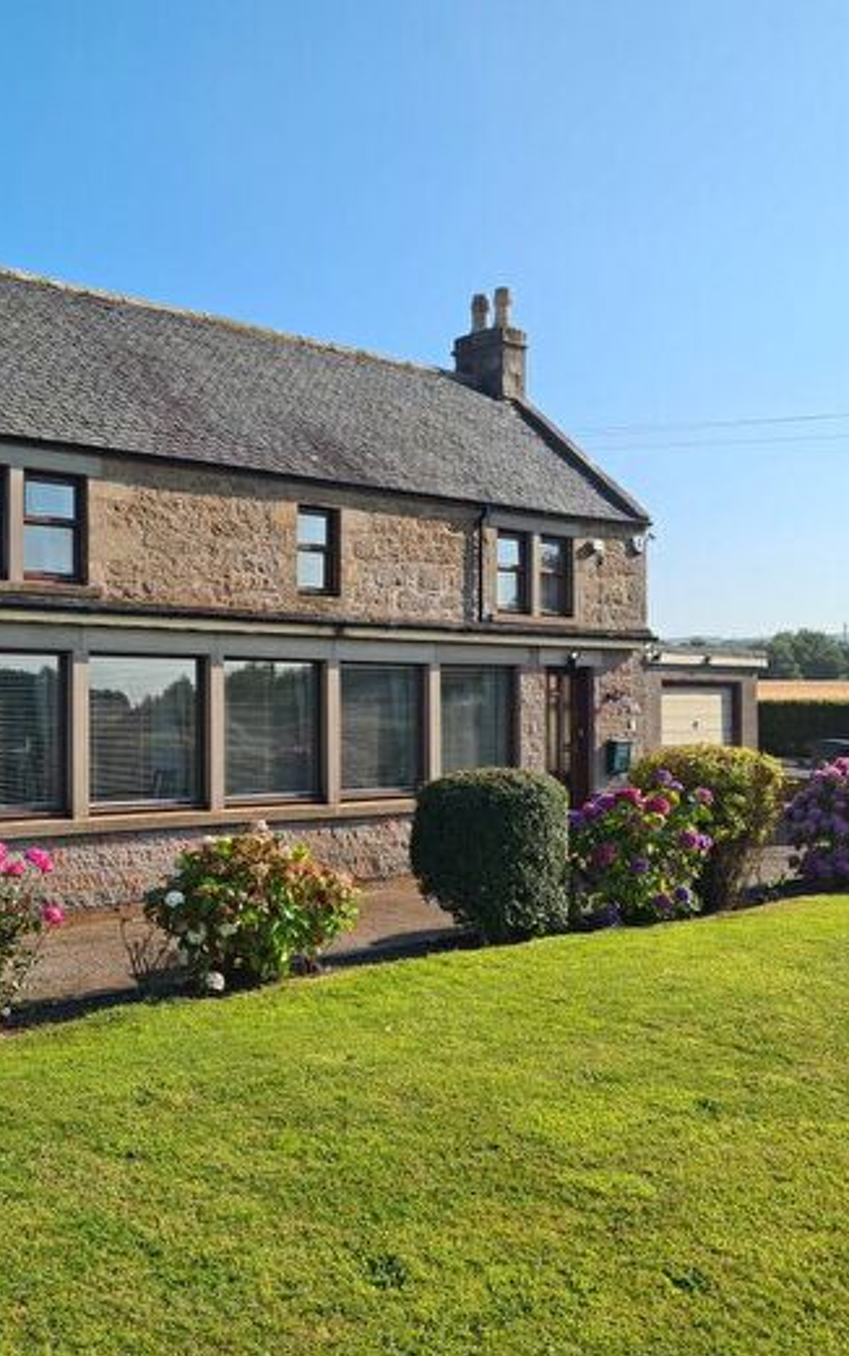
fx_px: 1369
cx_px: 310
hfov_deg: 34.3
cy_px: 681
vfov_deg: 52.7
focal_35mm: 37
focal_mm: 5.4
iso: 50
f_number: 1.8
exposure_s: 1/2184
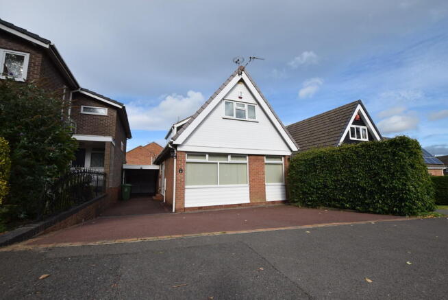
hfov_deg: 100.4
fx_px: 187
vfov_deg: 77.4
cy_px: 150
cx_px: 224
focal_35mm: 15
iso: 200
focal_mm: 10
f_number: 9
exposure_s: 1/320
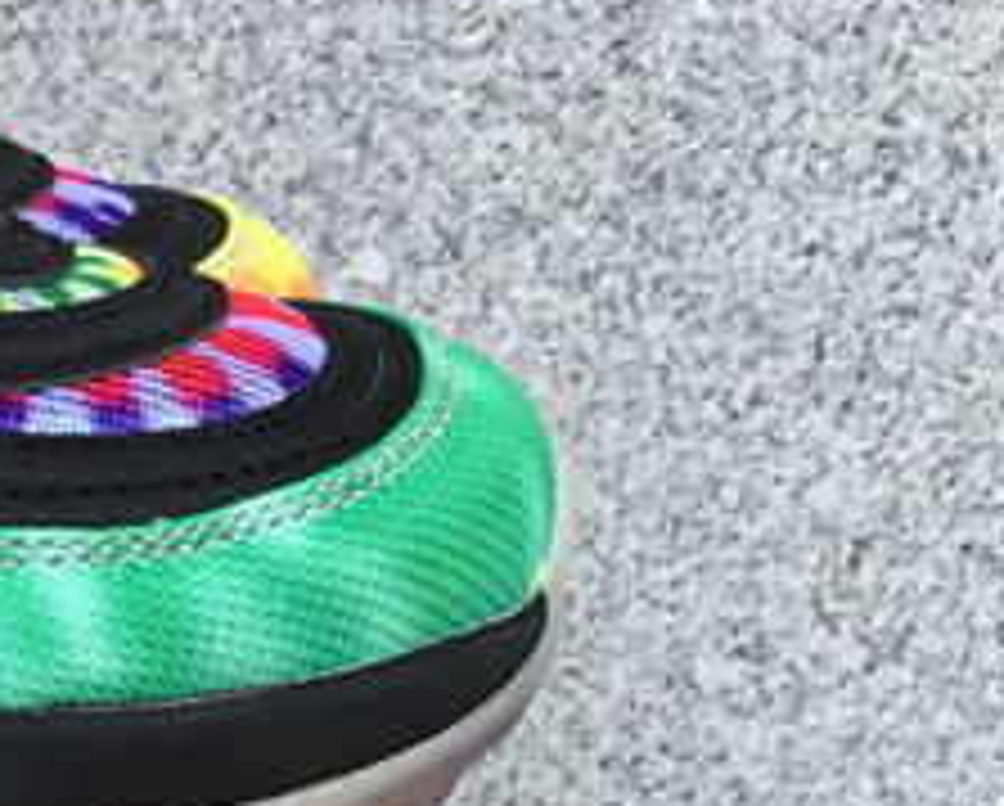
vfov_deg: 12.6
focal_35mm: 122
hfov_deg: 14.1
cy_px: 732
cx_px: -765
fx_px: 3630
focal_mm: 3.3
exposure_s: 1/413
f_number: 2.4
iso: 25
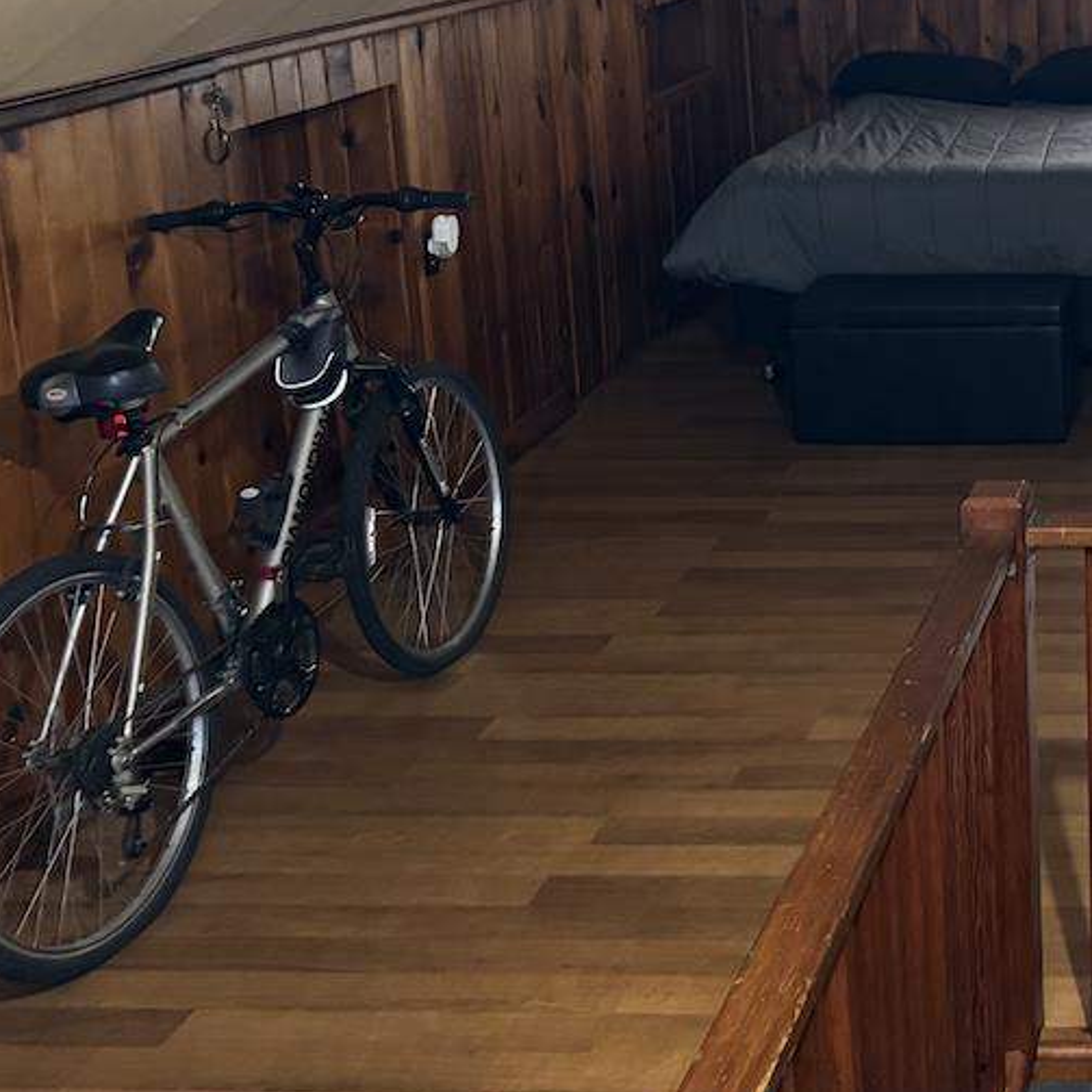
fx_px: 1927
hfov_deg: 28.1
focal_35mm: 54
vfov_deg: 30.7
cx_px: 1268
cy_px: 185
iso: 800
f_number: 1.78
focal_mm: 6.76
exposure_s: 1/40
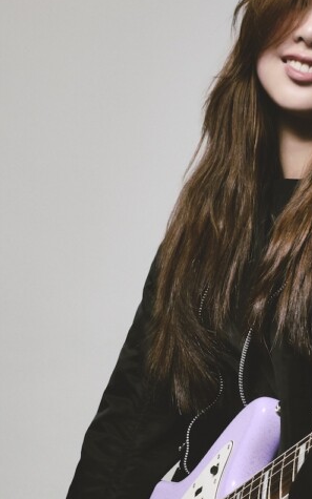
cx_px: 225
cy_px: 339
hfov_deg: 12.7
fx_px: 1401
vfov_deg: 20.1
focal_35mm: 103
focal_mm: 40
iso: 400
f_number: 11
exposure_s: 1/125
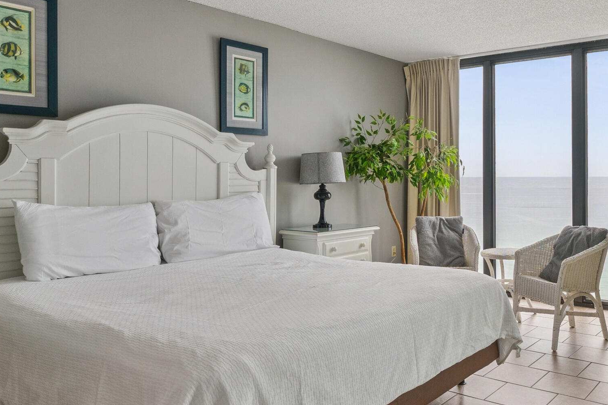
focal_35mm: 32
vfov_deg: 40.9
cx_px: 409
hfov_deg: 57.3
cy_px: 162
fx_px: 540
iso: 250
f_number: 8
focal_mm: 10.7
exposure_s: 1/100
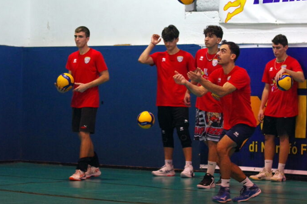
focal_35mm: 169
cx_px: 164
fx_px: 1440
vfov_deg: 8.1
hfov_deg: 12.2
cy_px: 93
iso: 6400
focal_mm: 100
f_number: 2.8
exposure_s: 1/400
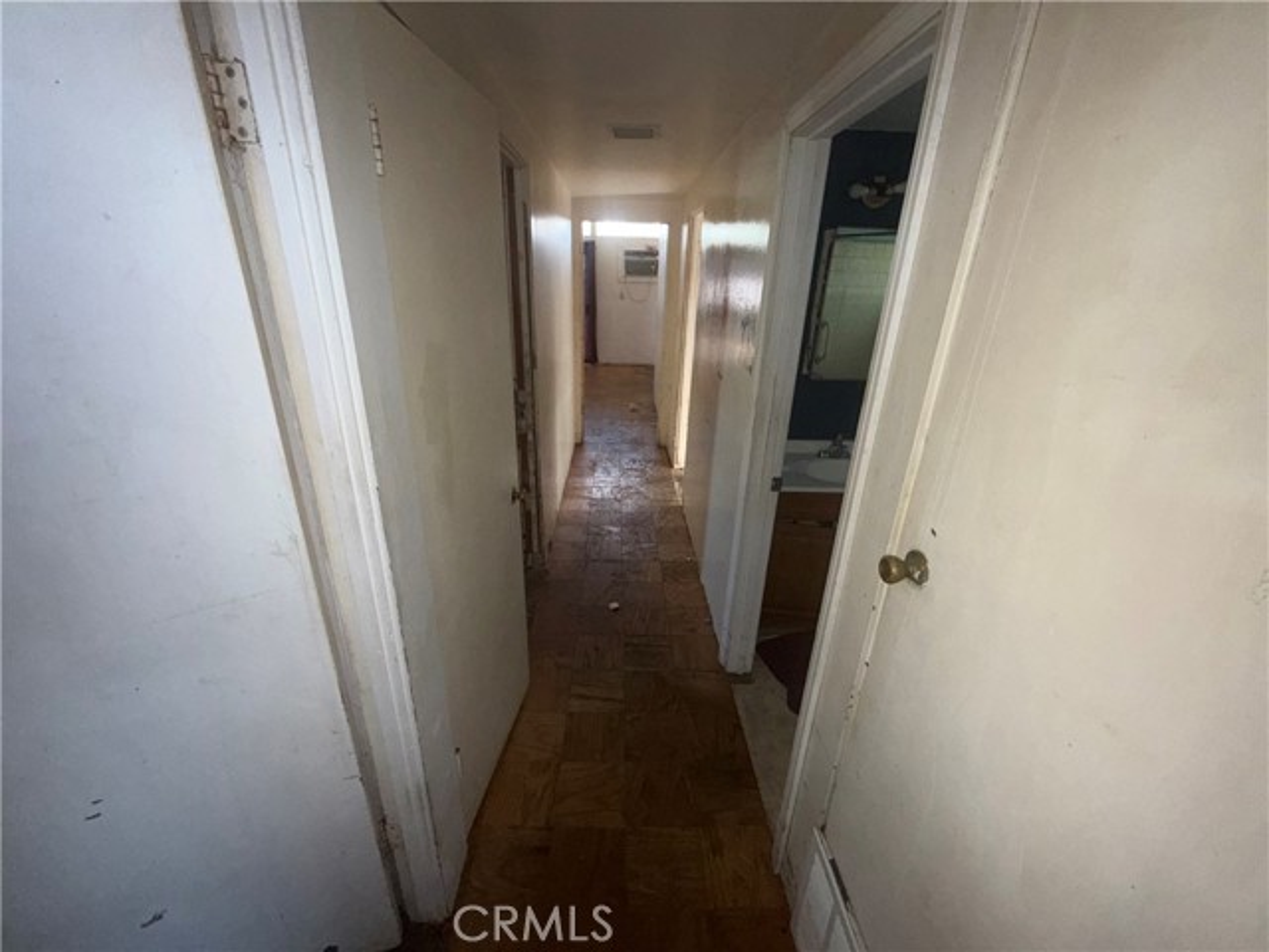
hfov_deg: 102.1
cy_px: 476
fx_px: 513
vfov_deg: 85.7
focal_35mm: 14
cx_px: 634
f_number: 2.2
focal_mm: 2.22
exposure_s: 1/60
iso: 125
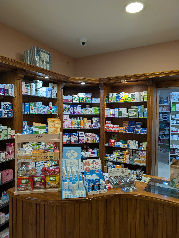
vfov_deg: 71.5
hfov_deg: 56.9
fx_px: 165
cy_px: 119
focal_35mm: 24
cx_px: 90
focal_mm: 6.9
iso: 61
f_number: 1.68
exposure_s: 1/73.5
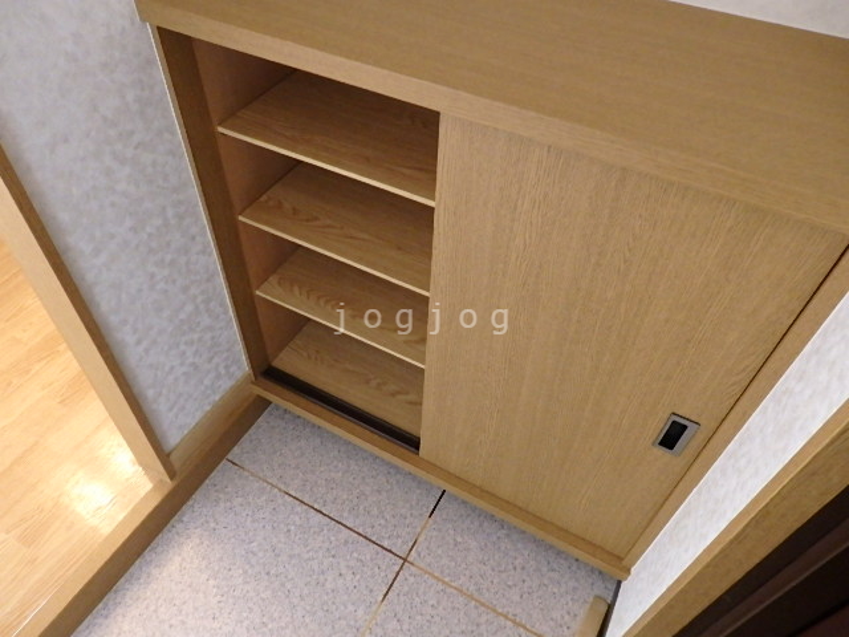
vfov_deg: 54.9
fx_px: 613
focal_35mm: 25
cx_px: 424
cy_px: 318
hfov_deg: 69.4
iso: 800
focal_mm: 4.5
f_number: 3
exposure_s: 1/25
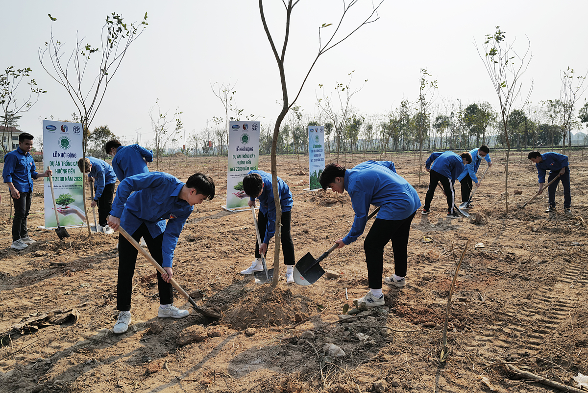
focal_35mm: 28
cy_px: 196
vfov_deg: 46.4
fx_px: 457
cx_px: 294
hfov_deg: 65.5
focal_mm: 28
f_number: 7.1
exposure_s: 1/500
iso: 100
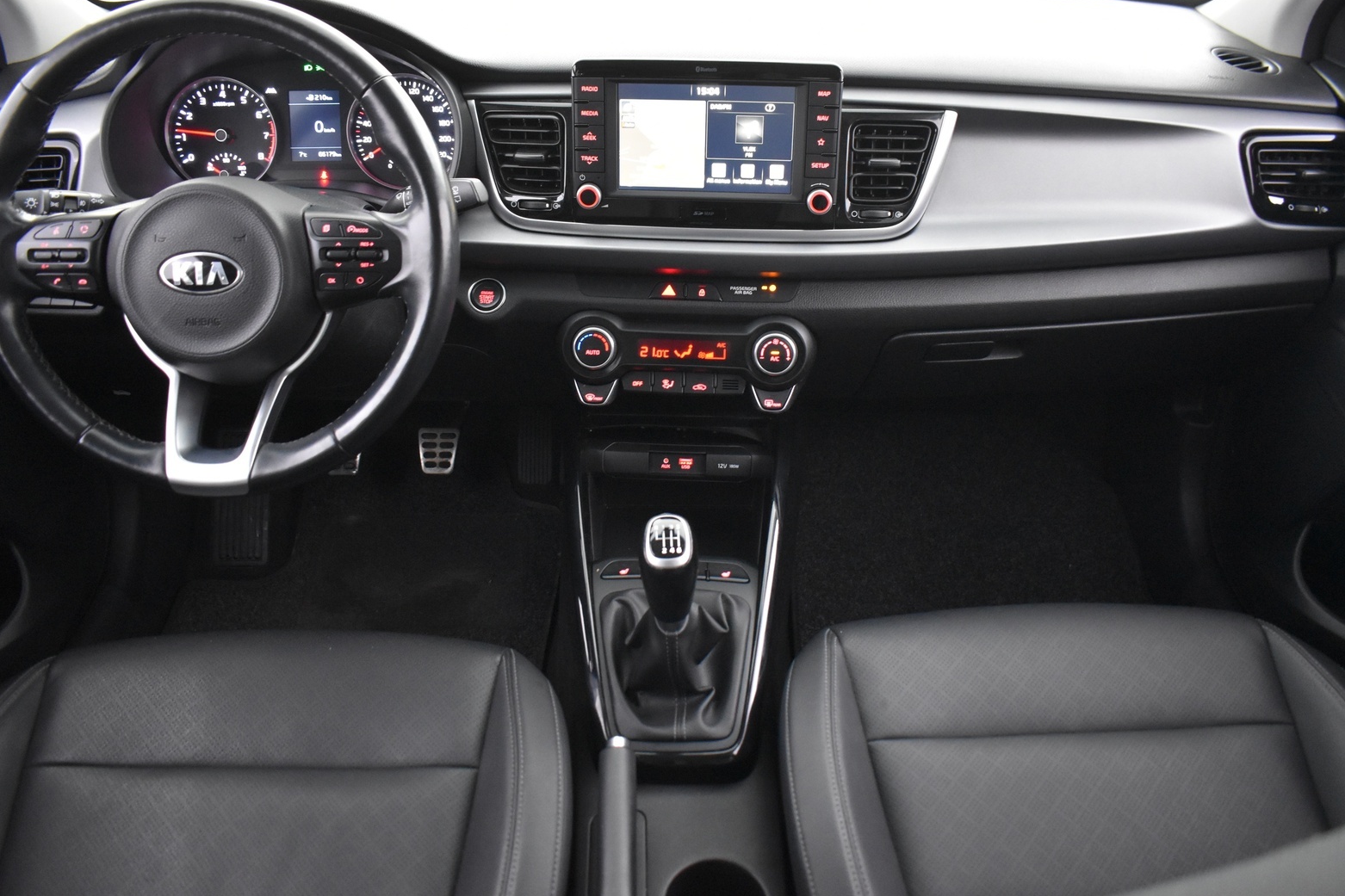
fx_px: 1046
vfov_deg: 46.4
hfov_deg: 65.5
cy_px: 433
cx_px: 670
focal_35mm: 28
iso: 3200
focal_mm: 18
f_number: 3.5
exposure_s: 1/10
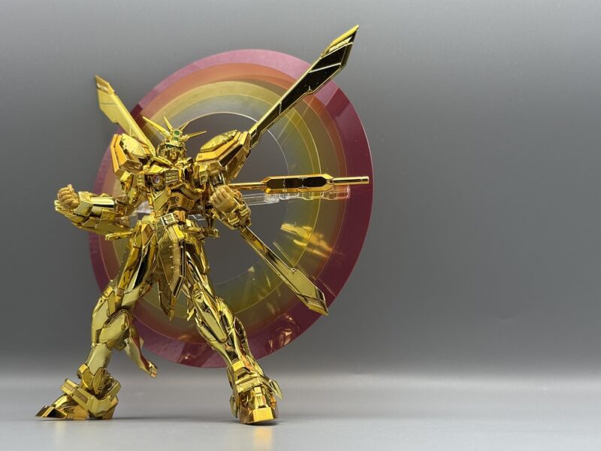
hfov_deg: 39.7
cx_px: 300
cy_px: 226
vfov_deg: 30.3
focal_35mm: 48
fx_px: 833
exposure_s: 1/349
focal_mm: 6.76
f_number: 1.78
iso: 64
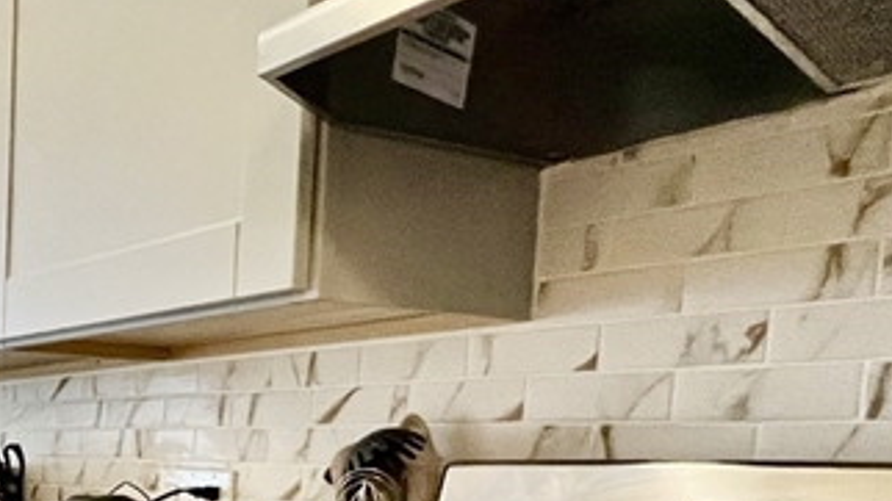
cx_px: -80
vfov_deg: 24.3
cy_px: 584
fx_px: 1064
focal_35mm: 45
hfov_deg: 38.1
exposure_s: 1/60
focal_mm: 1.57
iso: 640
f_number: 1.8
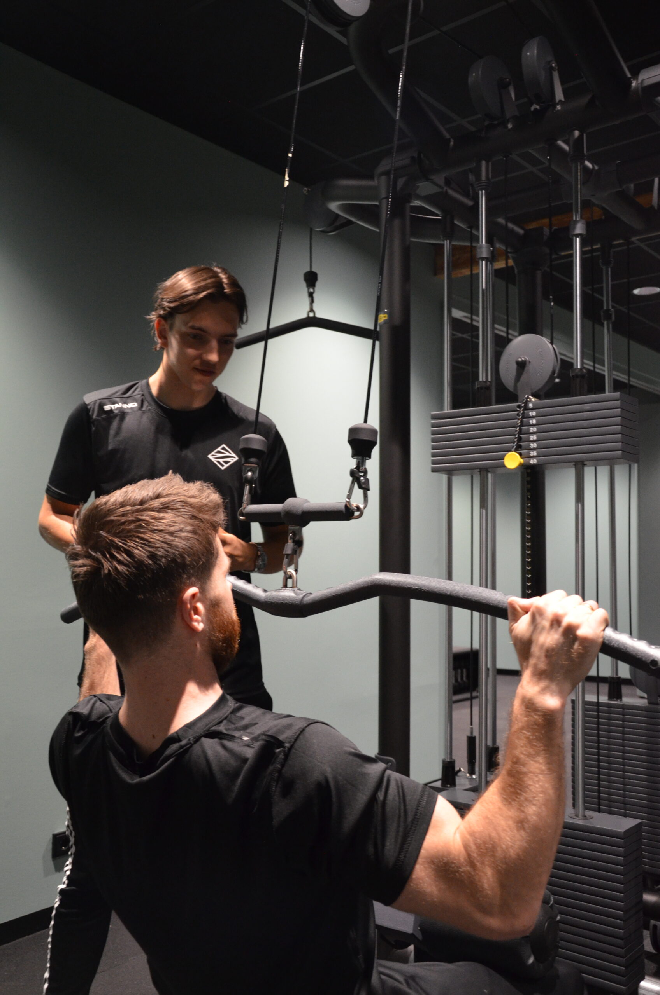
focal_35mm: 36
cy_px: 498
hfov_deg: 36.7
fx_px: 994
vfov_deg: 53.2
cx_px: 330
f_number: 3.8
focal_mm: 24
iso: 1800
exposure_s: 1/30
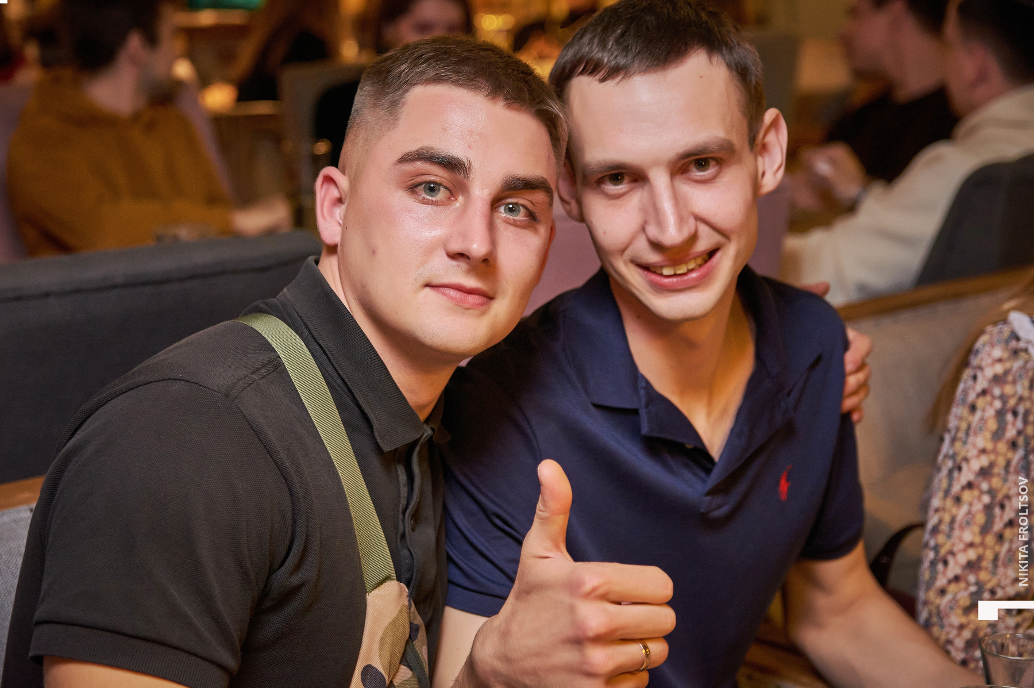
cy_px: 322
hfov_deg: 25.4
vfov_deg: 17.0
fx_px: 2296
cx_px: 490
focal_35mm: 80
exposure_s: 1/60
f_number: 2.8
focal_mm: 50
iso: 1600
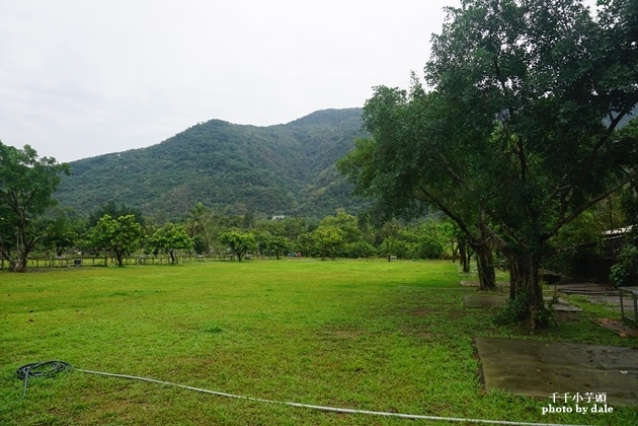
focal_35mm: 24
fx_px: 425
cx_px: 319
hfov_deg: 73.7
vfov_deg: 53.1
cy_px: 213
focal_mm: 16
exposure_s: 1/80
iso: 100
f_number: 7.1
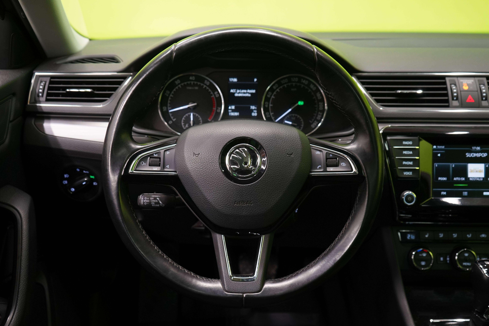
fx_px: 475
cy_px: 163
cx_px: 244
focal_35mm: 35
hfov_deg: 54.4
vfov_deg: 37.9
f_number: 5
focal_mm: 35
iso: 1250
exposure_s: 1/25
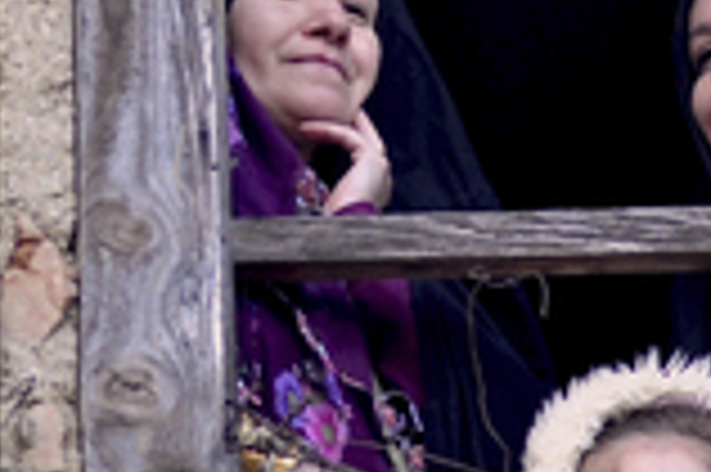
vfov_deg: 3.2
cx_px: 180
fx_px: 8444
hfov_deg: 4.8
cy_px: 49
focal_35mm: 428
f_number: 2.8
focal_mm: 50
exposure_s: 1/250
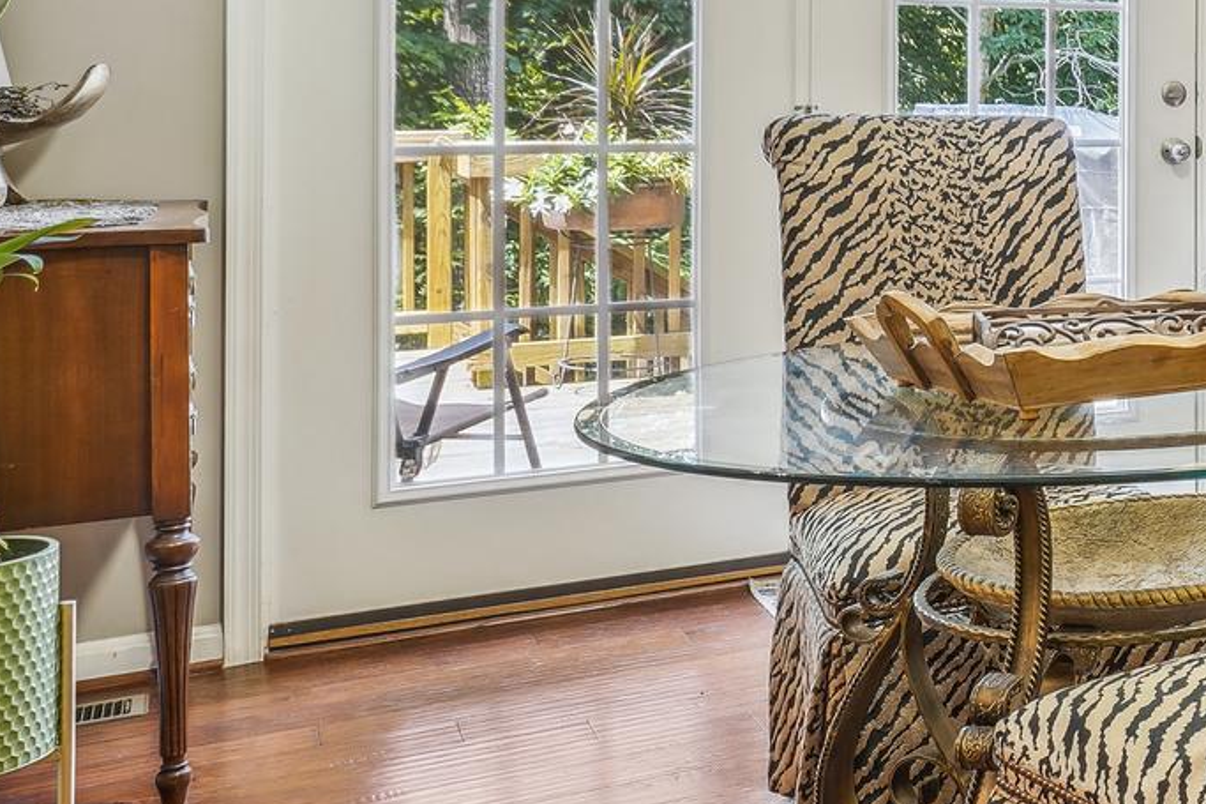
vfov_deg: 26.0
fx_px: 1708
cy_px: 156
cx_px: 1799
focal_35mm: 51
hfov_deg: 27.3
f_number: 8
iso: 100
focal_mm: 17
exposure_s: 1.6
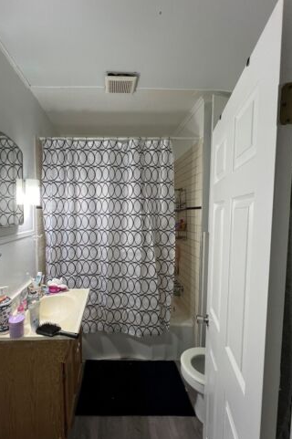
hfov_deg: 76.5
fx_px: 183
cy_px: 227
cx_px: 119
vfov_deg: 100.4
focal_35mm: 15
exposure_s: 1/60
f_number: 1.8
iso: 125
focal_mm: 1.57
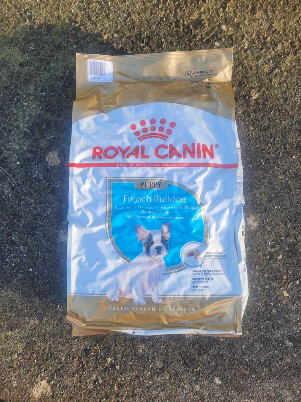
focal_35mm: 26
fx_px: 301
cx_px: 150
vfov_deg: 67.3
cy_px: 201
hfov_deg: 53.1
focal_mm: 5.4
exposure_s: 1/370
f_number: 1.8
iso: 40
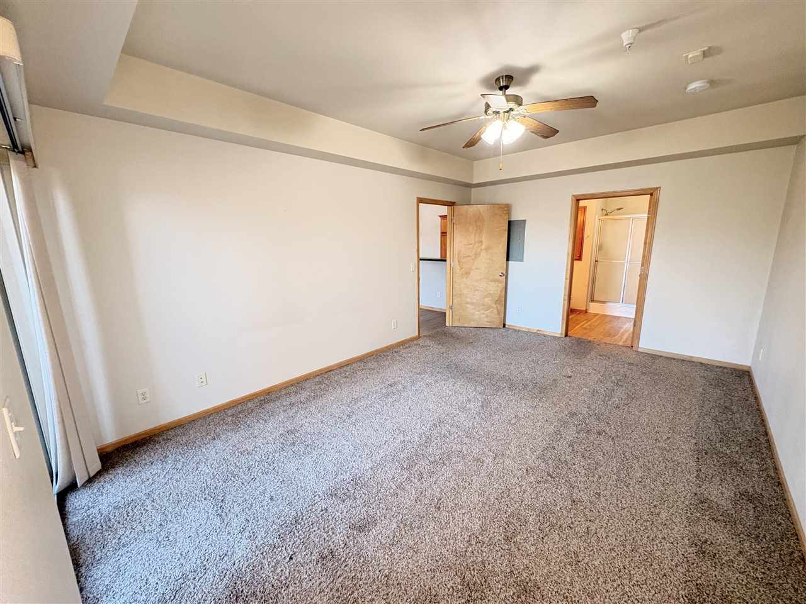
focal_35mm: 14
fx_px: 326
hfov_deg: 102.1
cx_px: 403
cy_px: 302
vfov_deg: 85.7
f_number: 2.2
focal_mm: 2.22
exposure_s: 1/60
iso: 500
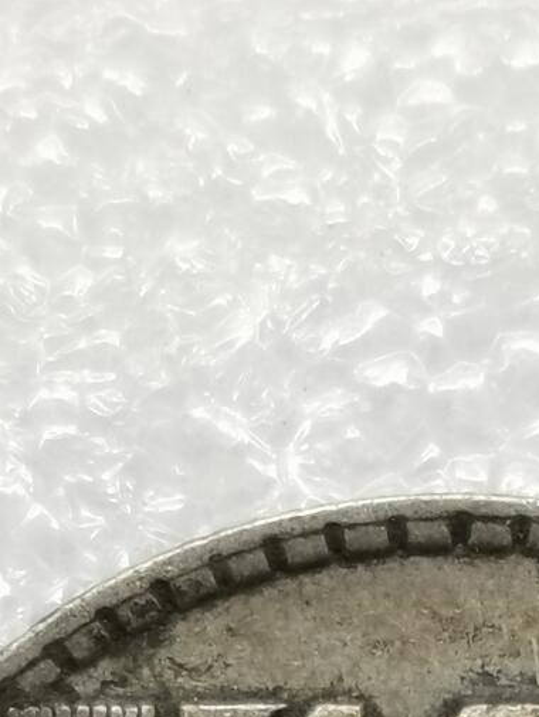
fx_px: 4792
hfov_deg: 6.4
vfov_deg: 8.3
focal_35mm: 231
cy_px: 1161
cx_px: 447
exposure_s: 1/100
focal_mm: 5.56
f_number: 1.6
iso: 100
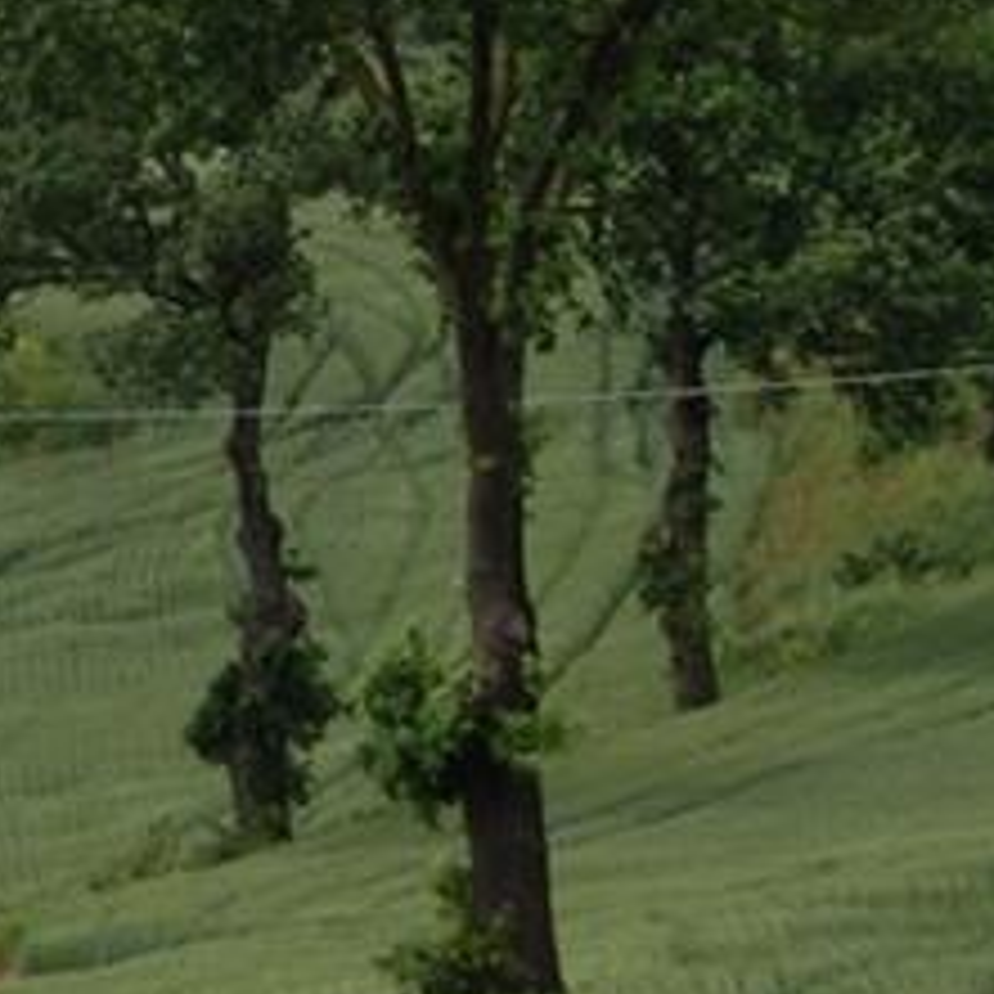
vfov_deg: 3.4
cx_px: -1327
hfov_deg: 3.4
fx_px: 16473
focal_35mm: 507
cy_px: -571
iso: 100
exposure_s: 1/250
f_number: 8
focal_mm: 55
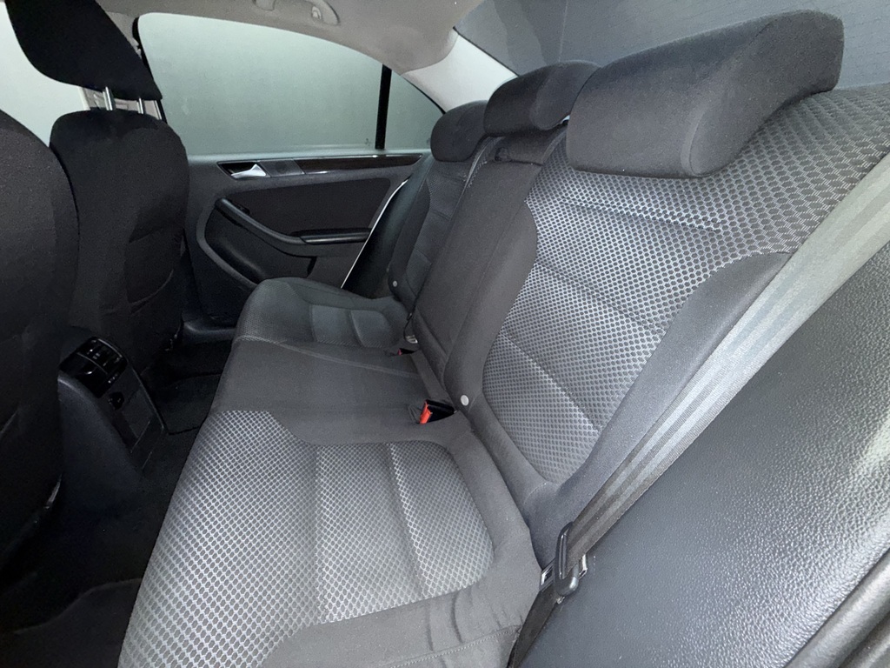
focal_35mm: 14
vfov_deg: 85.7
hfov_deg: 102.1
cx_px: 445
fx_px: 360
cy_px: 334
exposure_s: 1/25
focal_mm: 2.22
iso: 250
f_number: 2.2
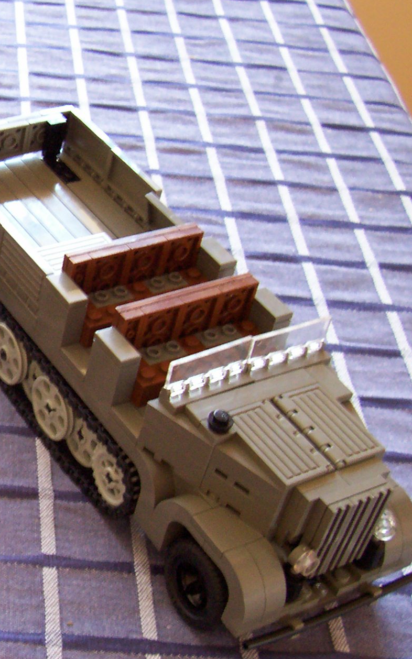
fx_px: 1186
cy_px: 381
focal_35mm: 66
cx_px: -133
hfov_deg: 18.3
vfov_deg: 31.0
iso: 160
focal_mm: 5.6
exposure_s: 1/13.4
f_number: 2.7
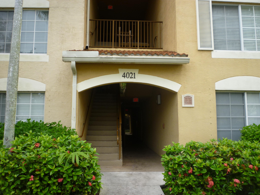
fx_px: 218
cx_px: 130
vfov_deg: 48.2
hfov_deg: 61.7
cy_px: 98
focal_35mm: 29
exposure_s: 1/125
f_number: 3.3
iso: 80
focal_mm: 5.2
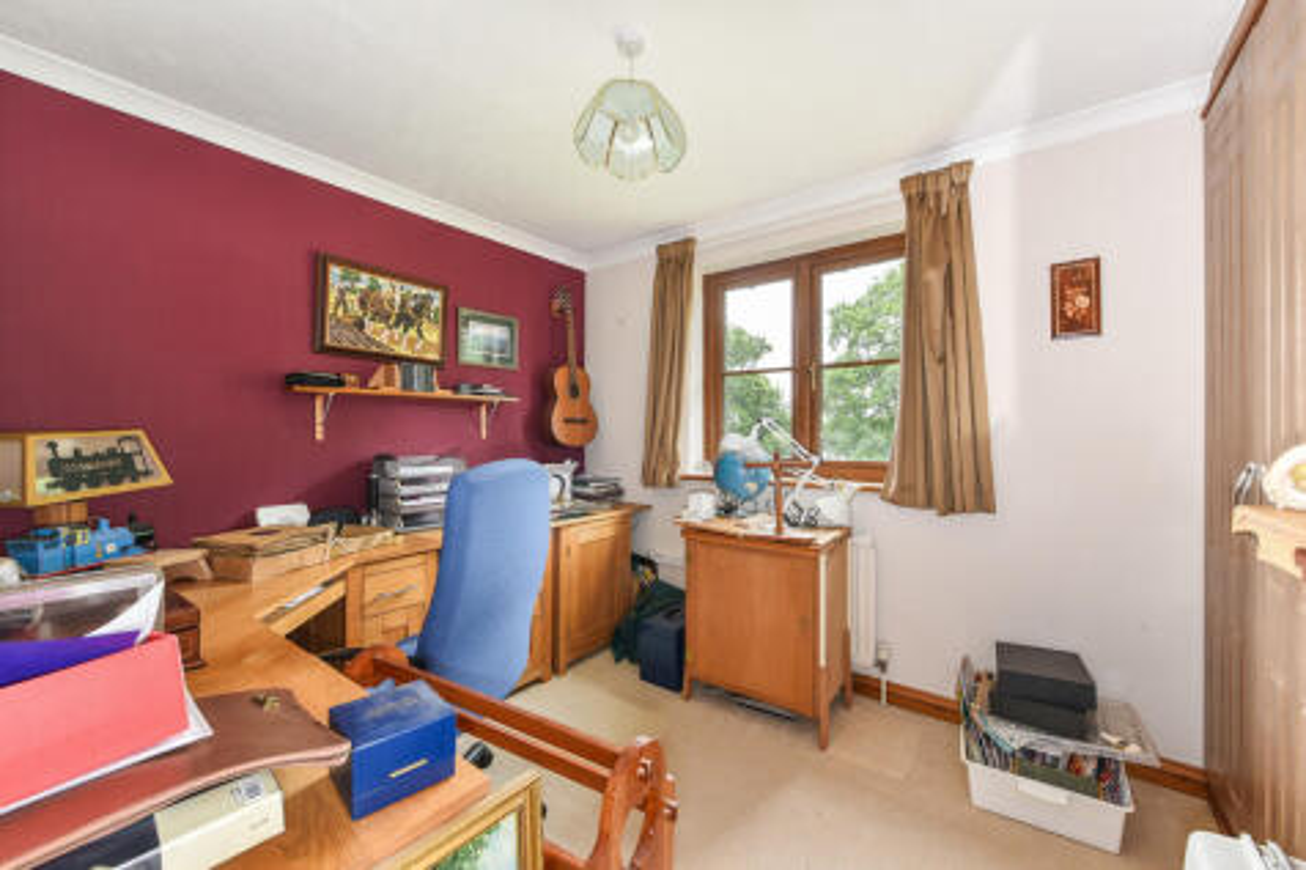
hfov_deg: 104.3
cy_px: 435
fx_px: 508
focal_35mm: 14
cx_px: 653
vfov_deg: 81.2
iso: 400
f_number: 8
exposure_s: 1/2
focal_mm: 14
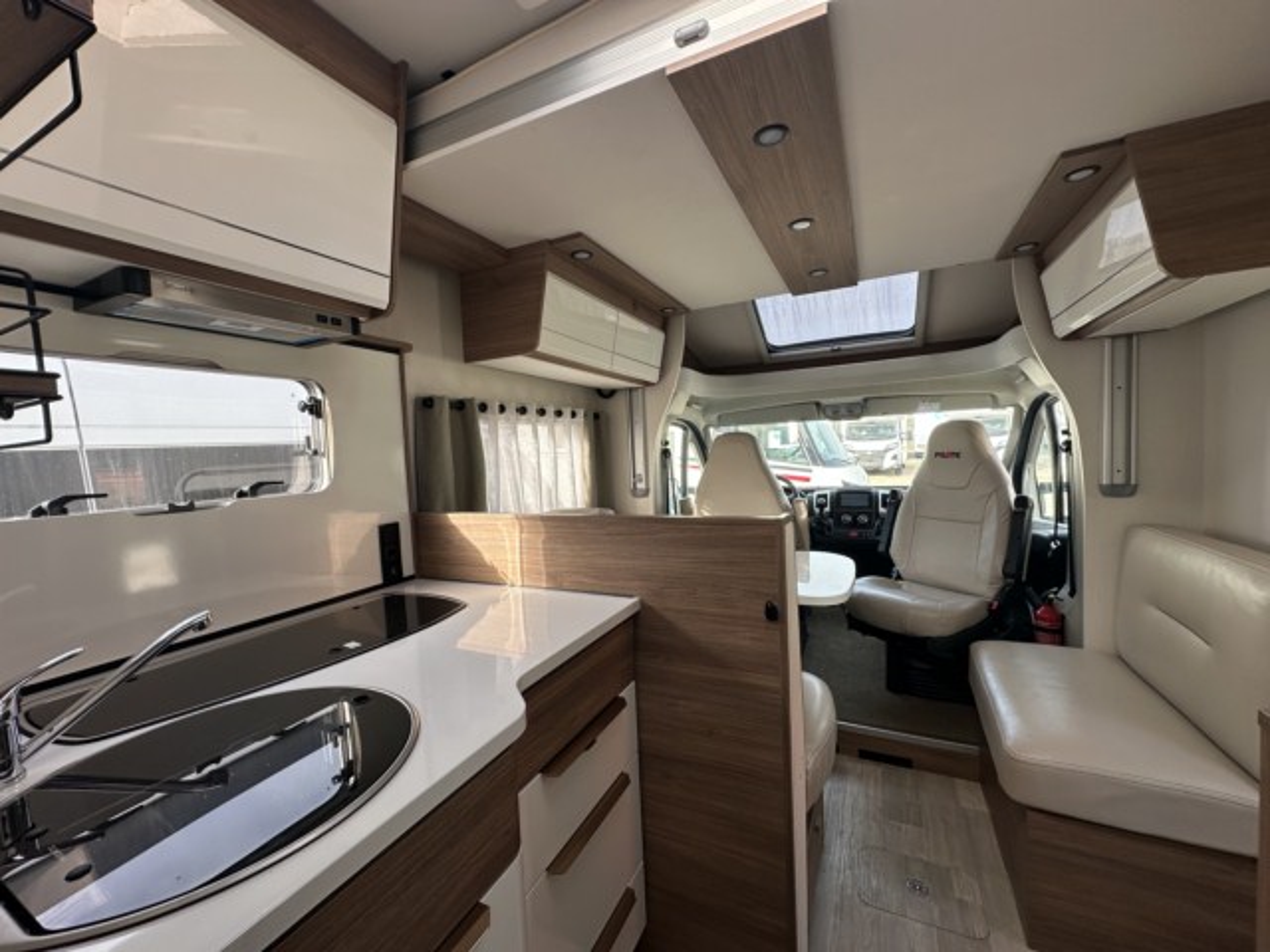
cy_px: 476
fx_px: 514
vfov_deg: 85.7
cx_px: 635
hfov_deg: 102.1
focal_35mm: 14
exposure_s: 1/138
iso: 40
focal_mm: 2.22
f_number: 2.2
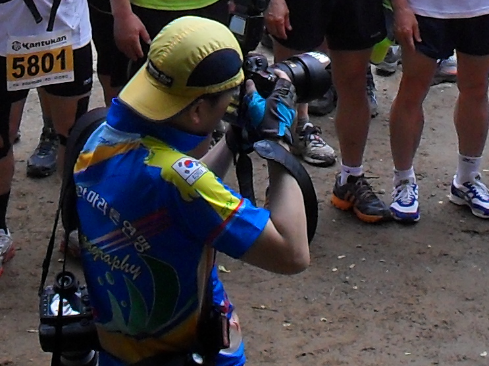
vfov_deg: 8.5
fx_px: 2359
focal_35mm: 167
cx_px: 316
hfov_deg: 11.8
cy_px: -298
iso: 80
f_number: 2.8
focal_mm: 6.3
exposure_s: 1/60
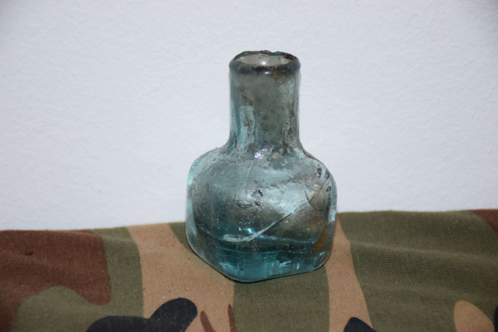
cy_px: 166
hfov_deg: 13.0
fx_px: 2179
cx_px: 249
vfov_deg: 8.7
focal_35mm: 158
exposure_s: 1/60
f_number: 5.6
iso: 560
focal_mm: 105
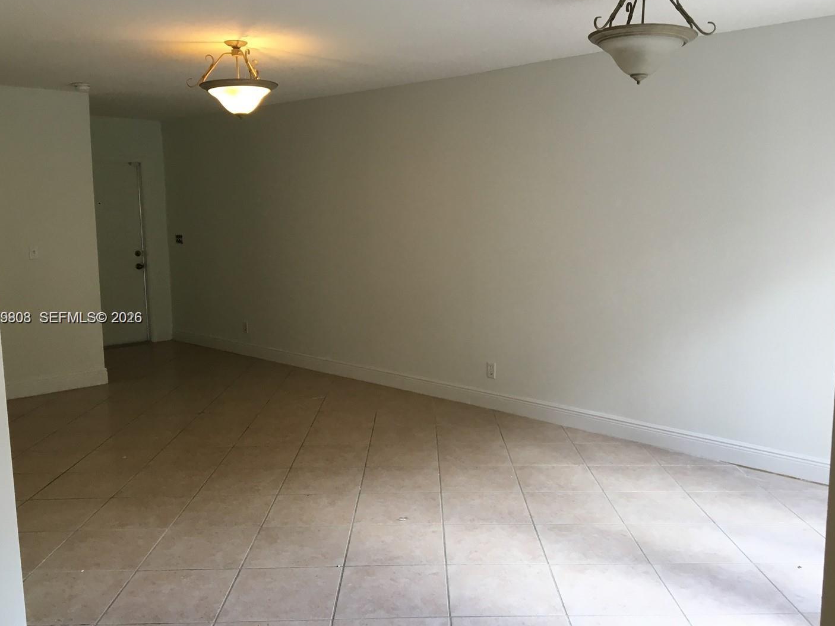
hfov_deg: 55.3
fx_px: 796
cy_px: 319
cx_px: 432
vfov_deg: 43.0
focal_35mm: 33
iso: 32
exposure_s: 1/30
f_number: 2.2
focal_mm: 4.15
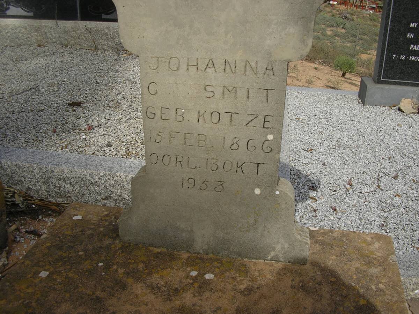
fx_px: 460
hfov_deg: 49.0
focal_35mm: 38
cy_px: 157
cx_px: 210
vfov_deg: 37.7
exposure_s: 1/400
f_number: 4.1
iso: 50
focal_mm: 5.8
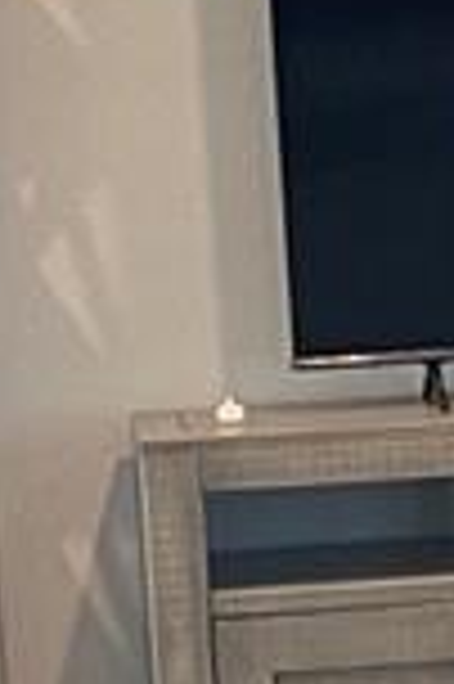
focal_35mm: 214
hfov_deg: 6.4
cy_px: 909
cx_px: 432
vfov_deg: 9.4
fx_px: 4057
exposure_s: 1/60
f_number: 1.6
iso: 125
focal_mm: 5.1
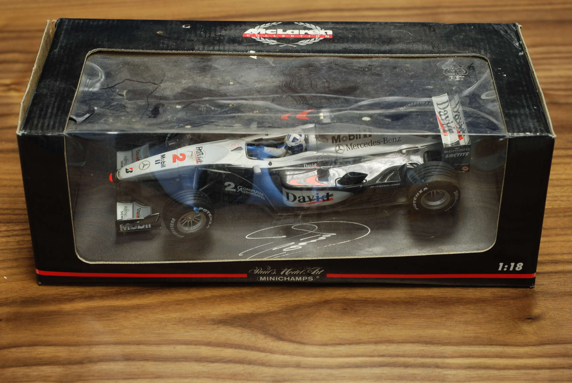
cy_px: 192
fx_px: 1193
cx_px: 286
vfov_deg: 18.2
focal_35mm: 75
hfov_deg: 27.0
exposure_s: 1/8
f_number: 5.6
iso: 100
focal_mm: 50
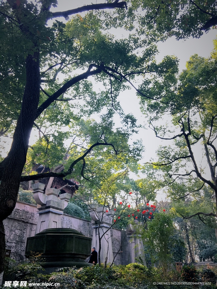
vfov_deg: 61.7
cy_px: 144
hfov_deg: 48.2
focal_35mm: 29
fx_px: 242
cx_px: 108
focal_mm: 4.15
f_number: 2.2
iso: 32
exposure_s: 1/100
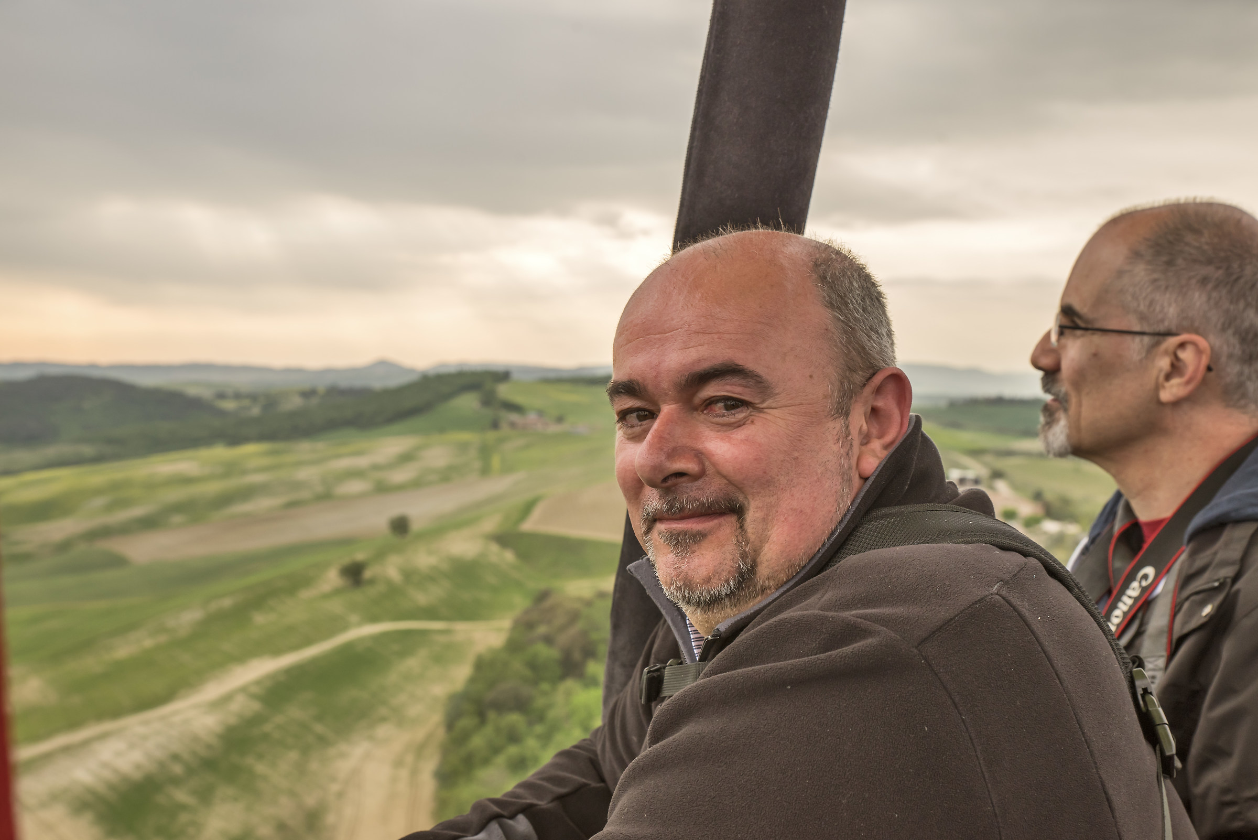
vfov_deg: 29.3
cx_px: 629
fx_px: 1608
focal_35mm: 46
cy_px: 420
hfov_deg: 42.7
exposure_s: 1/250
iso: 500
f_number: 9
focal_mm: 46
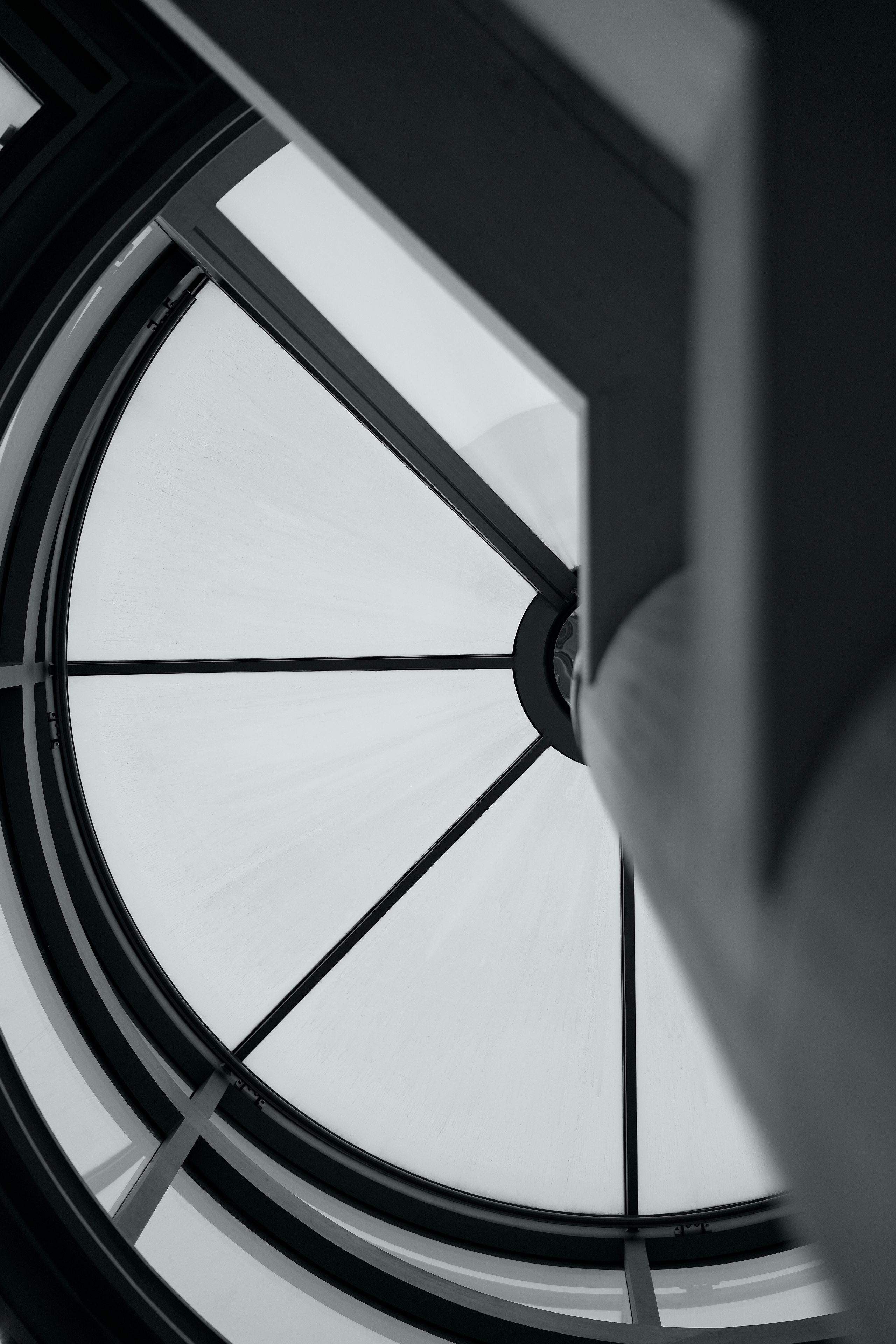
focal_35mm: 84
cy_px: 672
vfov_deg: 24.2
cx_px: 448
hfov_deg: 16.3
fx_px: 3136
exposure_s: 1/1800
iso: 250
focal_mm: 56
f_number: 1.2
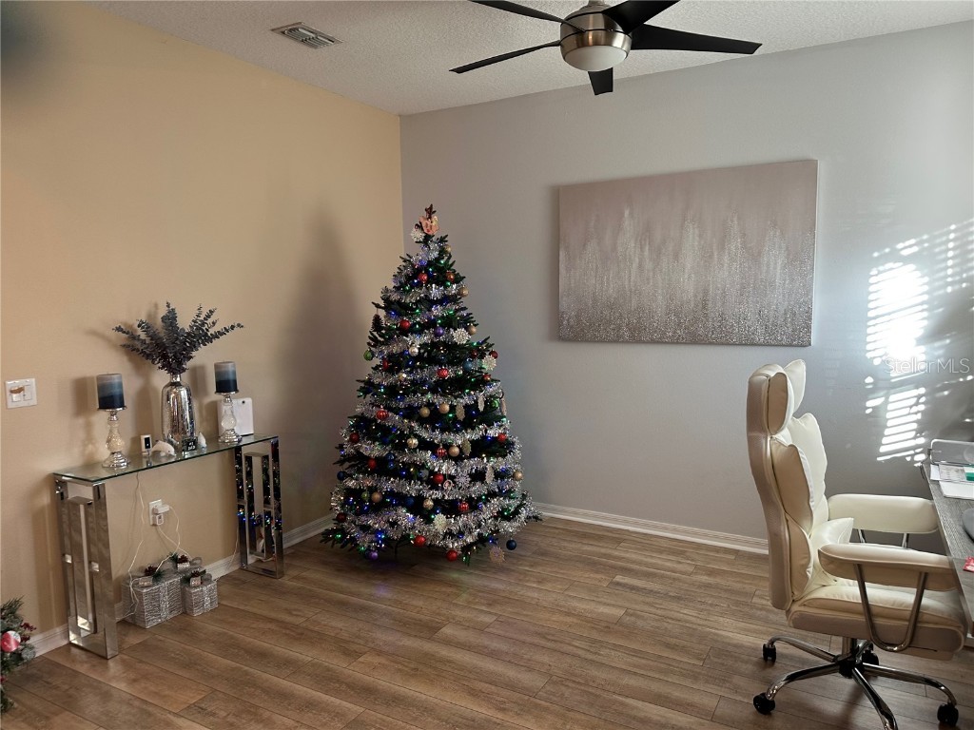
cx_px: 487
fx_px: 675
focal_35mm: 24
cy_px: 365
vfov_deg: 56.8
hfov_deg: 71.6
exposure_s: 1/60
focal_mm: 6.86
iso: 125
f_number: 1.78
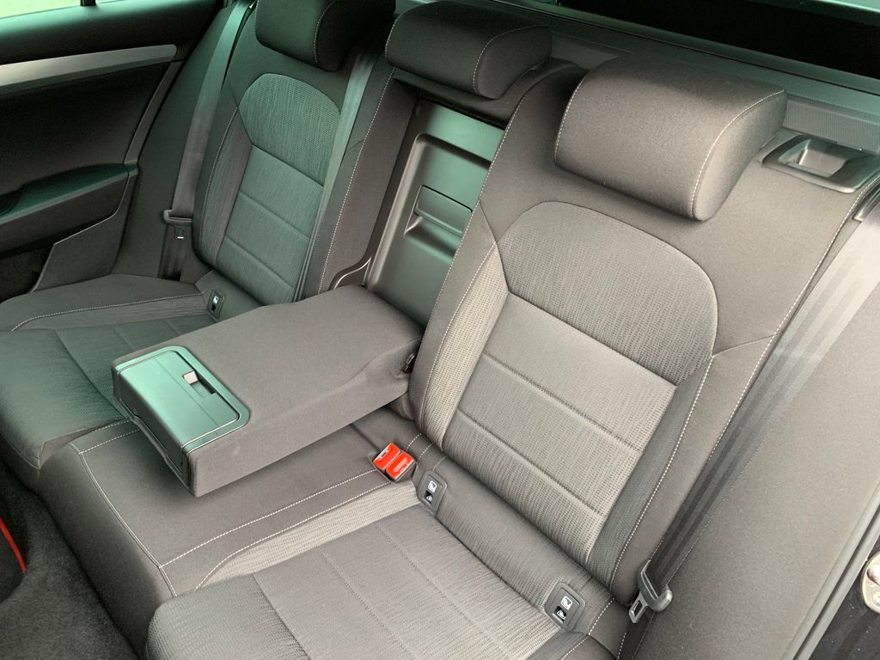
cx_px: 440
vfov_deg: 53.1
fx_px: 661
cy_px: 330
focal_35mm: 26
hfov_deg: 67.3
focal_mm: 4.25
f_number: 1.8
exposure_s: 1/60
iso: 320
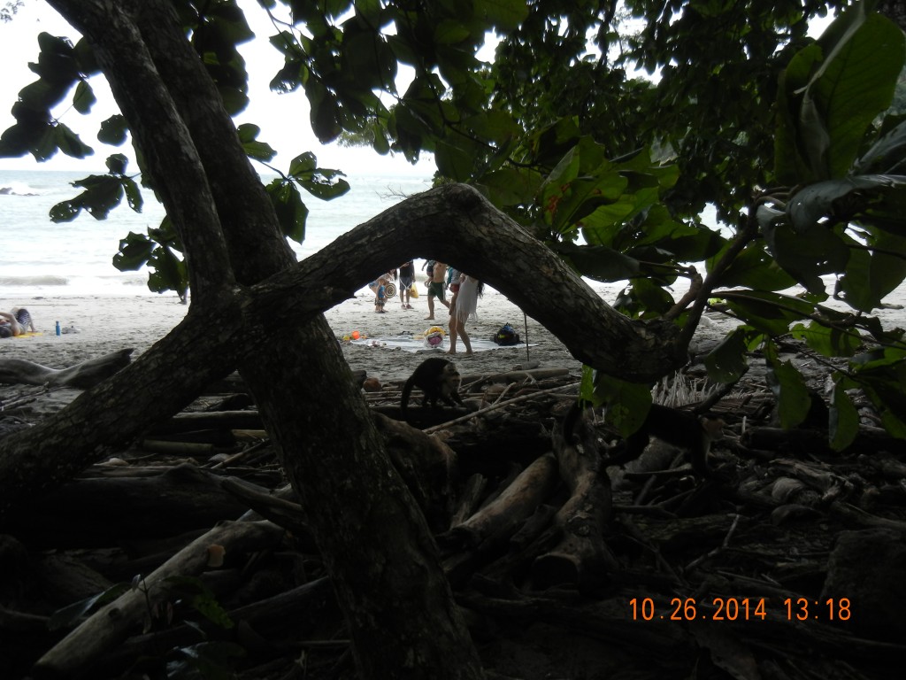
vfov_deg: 46.8
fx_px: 785
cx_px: 453
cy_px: 340
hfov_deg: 60.0
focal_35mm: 30
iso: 160
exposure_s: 1/574
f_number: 3.5
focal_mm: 5.4
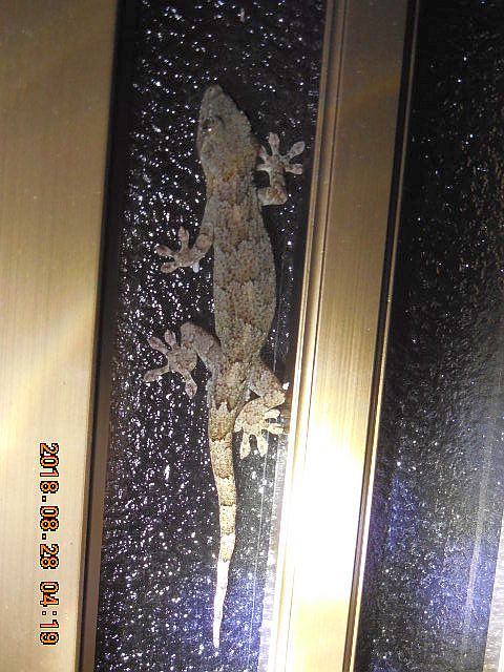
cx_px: 252
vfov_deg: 31.7
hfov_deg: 24.0
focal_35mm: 61
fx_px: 1184
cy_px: 336
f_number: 4.3
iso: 800
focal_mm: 11
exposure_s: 1/20
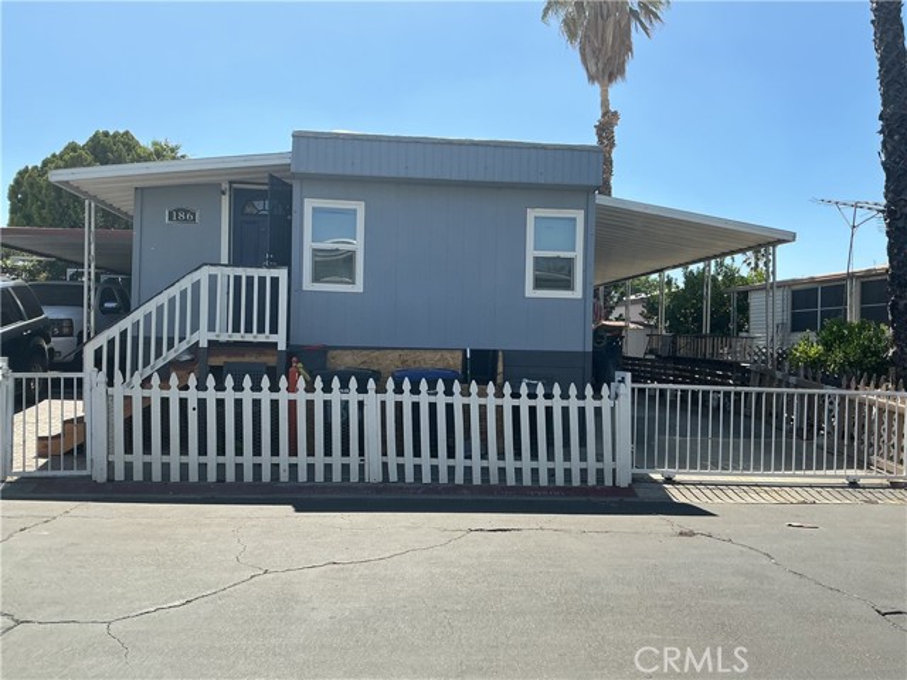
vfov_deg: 48.2
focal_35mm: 29
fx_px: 760
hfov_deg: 61.7
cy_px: 340
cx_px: 454
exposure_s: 1/1786
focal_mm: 3
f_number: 1.8
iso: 25
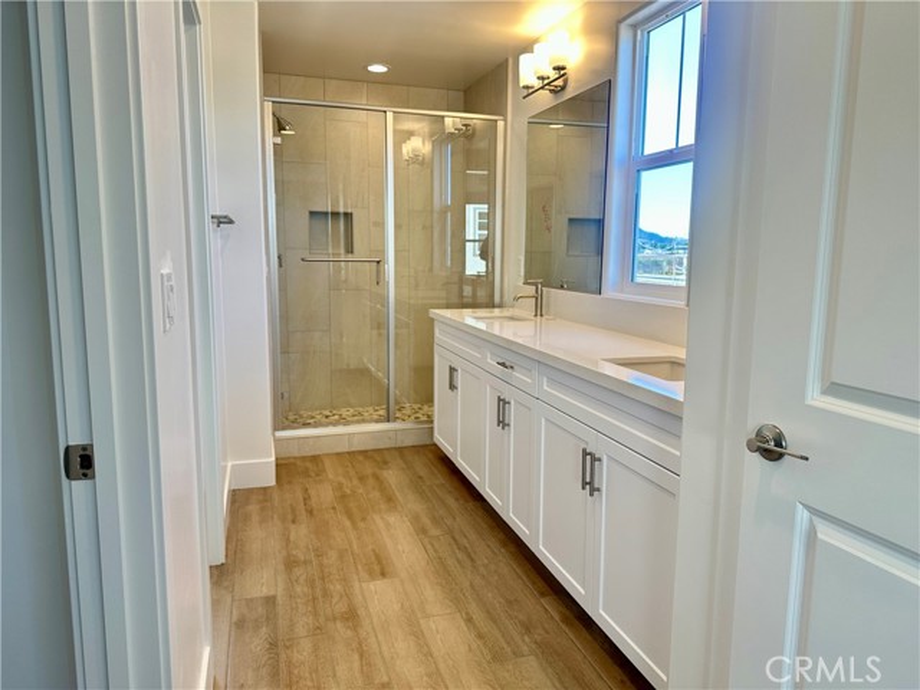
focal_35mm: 24
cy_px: 345
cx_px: 460
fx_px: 638
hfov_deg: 71.6
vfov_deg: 56.8
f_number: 1.78
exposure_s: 1/134
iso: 64
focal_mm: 6.86
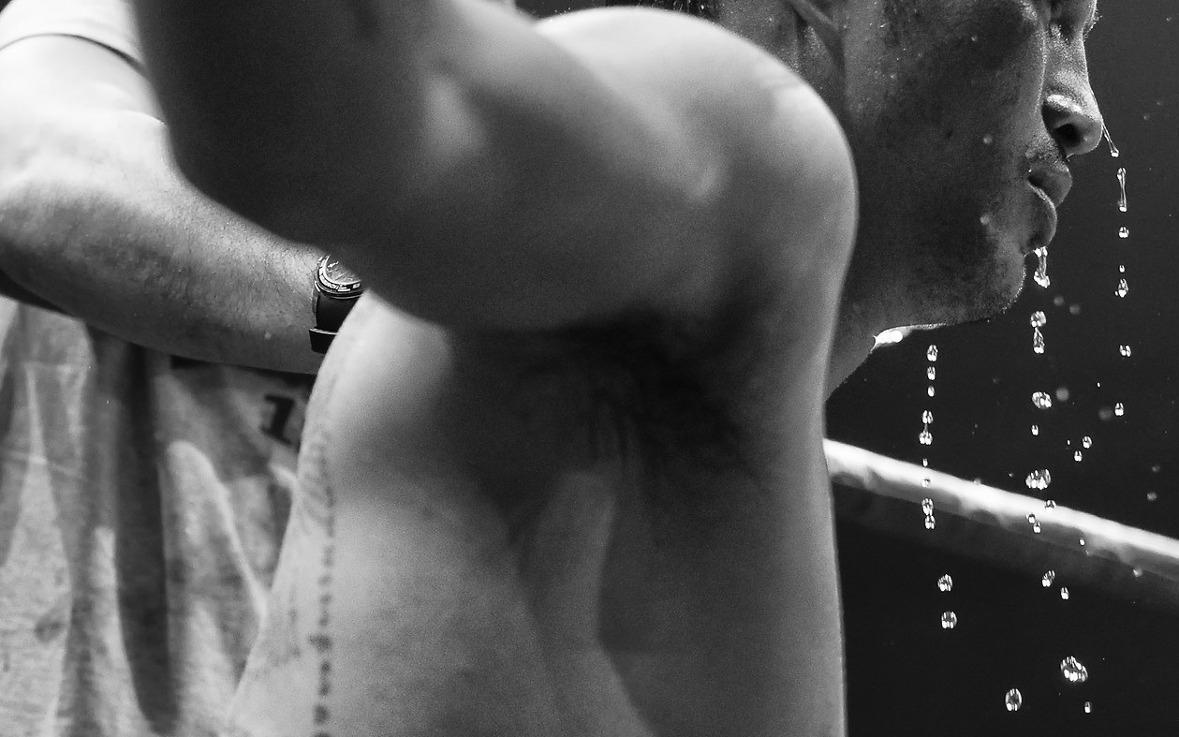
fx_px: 2185
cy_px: 191
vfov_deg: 19.0
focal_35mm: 68
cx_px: 584
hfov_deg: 30.2
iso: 1250
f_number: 1.8
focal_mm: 35
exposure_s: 1/1250
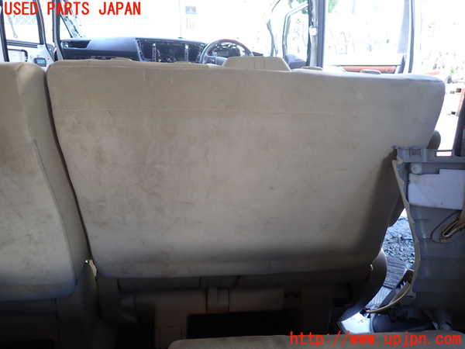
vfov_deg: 54.9
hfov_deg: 69.4
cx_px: 232
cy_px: 174
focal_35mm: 25
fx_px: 336
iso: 100
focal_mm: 4.5
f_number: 2
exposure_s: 1/60
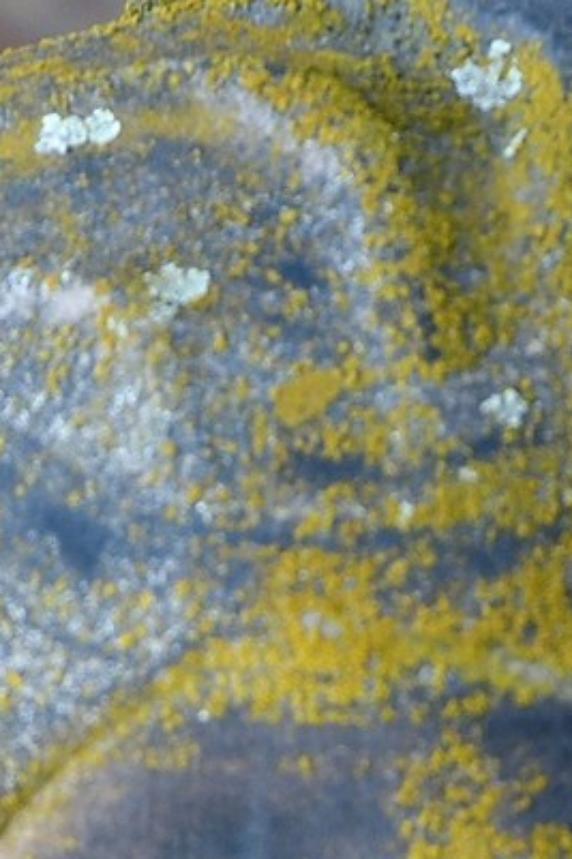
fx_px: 25713
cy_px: 2314
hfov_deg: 1.3
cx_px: 28
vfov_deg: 1.9
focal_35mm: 1078
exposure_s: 1/250
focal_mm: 180
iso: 400
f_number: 5.6
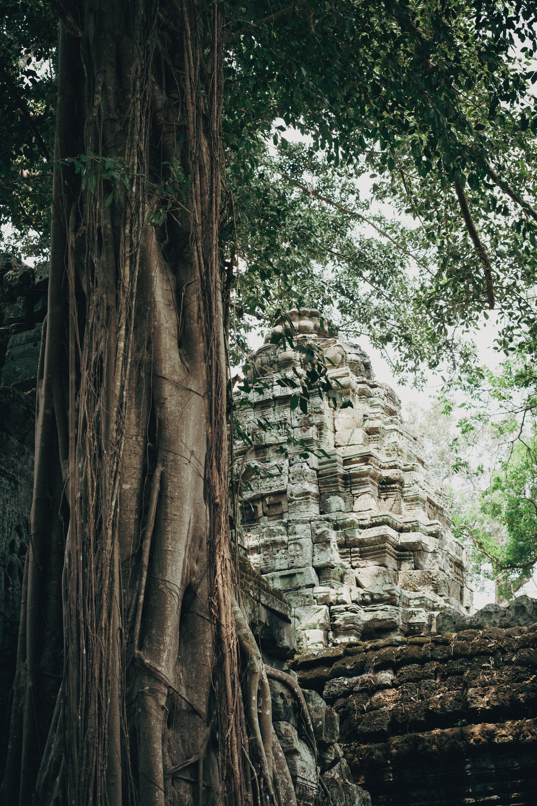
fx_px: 1119
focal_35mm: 50
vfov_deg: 39.6
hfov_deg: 27.0
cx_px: 268
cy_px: 403
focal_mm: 33
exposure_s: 1/125
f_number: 4
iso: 160
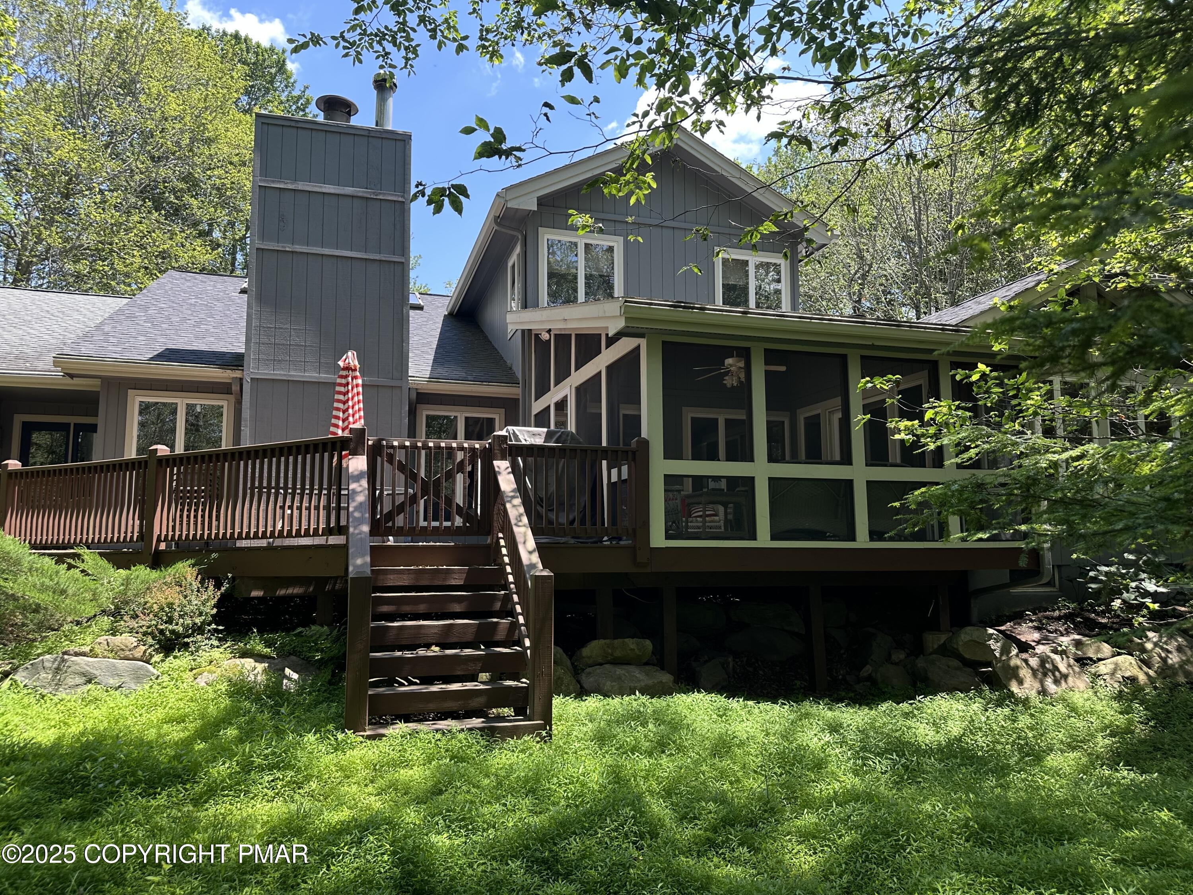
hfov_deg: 71.6
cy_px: 448
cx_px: 596
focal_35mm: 24
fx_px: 827
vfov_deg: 56.8
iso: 80
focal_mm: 6.86
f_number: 1.78
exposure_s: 1/555
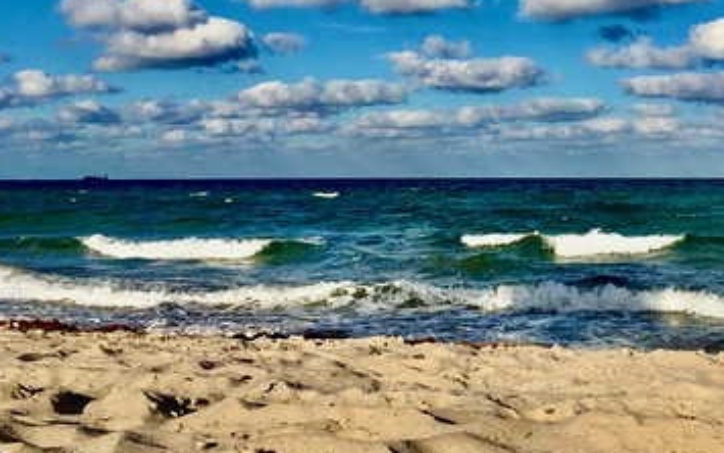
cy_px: 27
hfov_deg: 38.1
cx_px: 524
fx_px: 1026
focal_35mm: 52
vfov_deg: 24.0
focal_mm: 4.15
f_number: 2.2
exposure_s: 1/2825
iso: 32
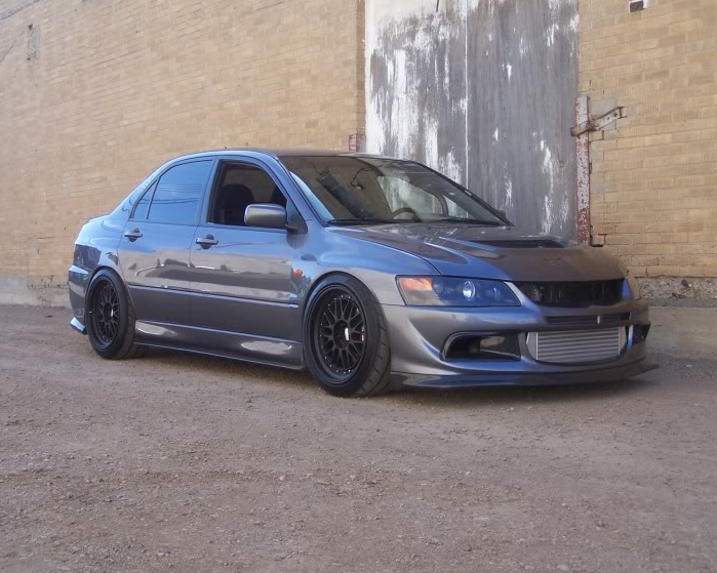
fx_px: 1209
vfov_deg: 26.7
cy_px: 271
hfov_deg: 33.0
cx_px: 342
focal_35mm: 57
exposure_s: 1/250
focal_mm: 8.5
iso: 80
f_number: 3
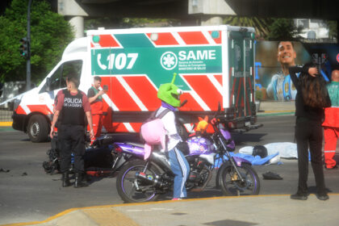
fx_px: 895
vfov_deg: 14.4
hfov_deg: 21.5
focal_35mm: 95
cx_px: 170
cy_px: 113
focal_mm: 95
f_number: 5.6
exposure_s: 1/2500
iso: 500
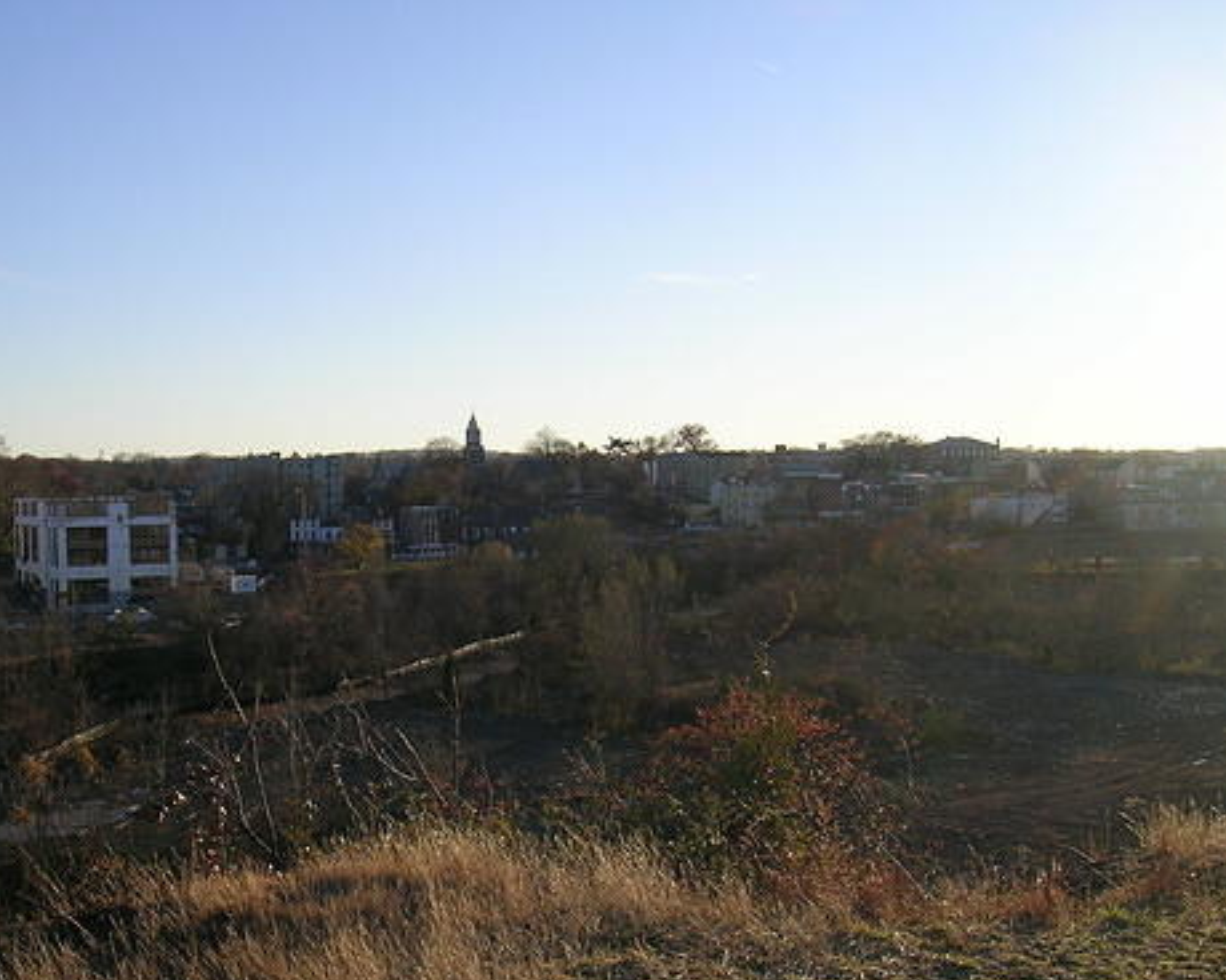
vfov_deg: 39.0
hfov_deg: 47.2
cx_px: 413
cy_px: 570
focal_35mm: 38
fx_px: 1379
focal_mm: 5.8
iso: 50
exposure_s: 1/224
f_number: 6.3
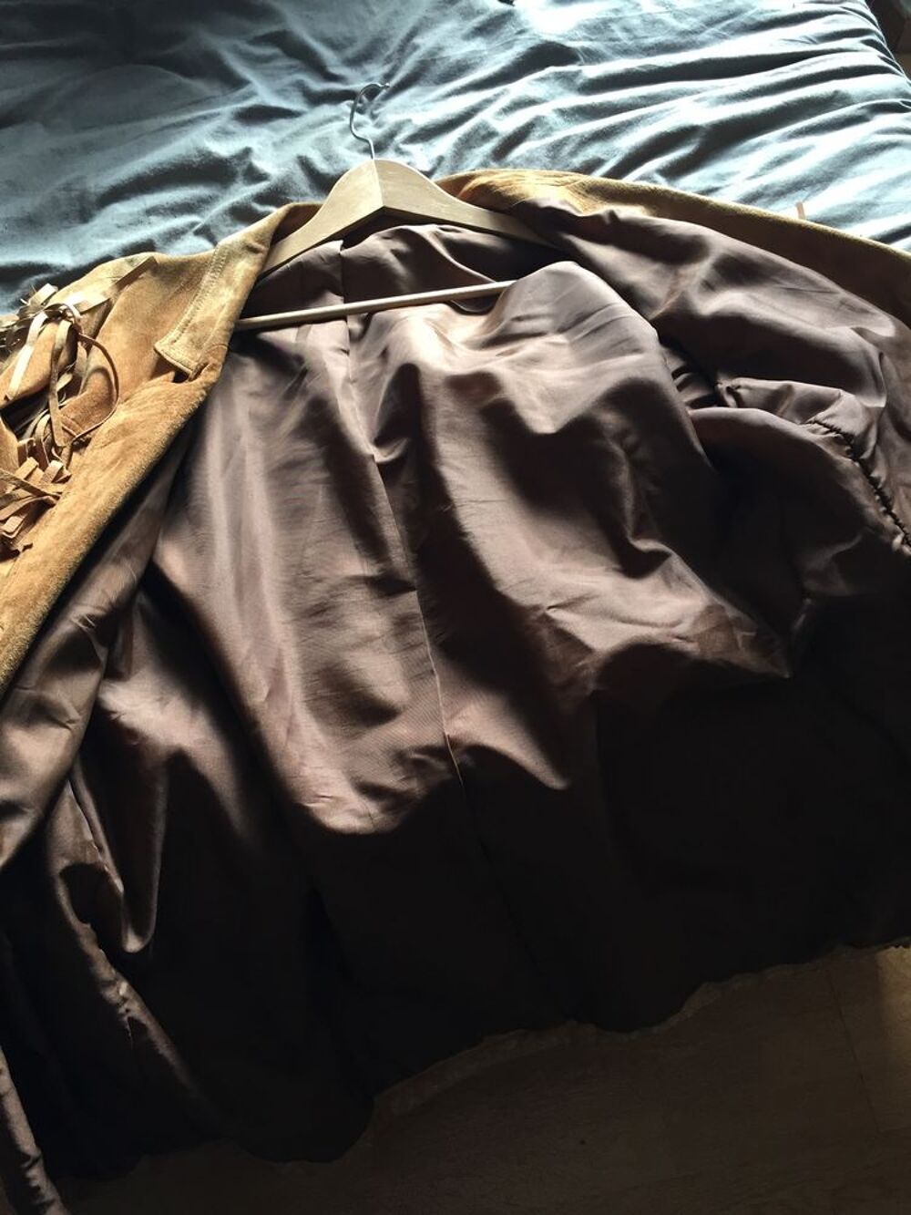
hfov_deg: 48.2
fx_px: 1017
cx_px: 456
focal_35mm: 29
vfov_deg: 61.7
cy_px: 608
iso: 64
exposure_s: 1/33
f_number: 2.2
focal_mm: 4.15
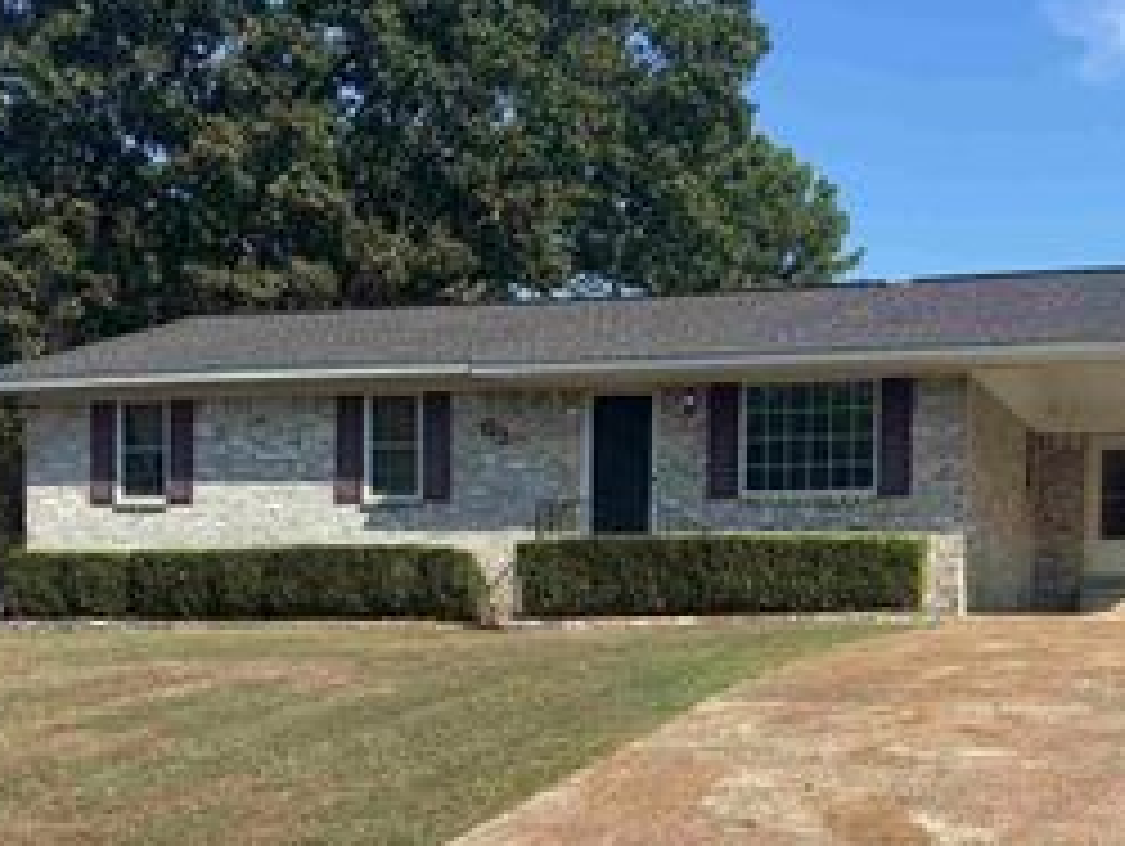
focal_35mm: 52
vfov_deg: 27.5
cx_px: 698
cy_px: 682
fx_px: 1692
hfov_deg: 36.6
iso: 50
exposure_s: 1/2778
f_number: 1.6
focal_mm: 5.96
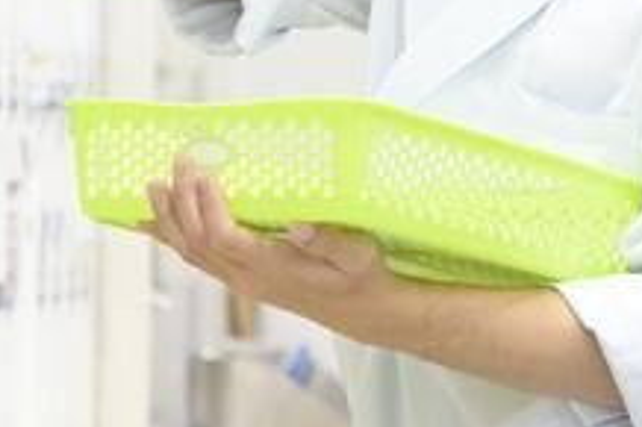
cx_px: 100
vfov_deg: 4.1
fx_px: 5880
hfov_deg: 6.2
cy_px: -107
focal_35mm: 330
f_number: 4
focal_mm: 120
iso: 1000
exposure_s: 1/125
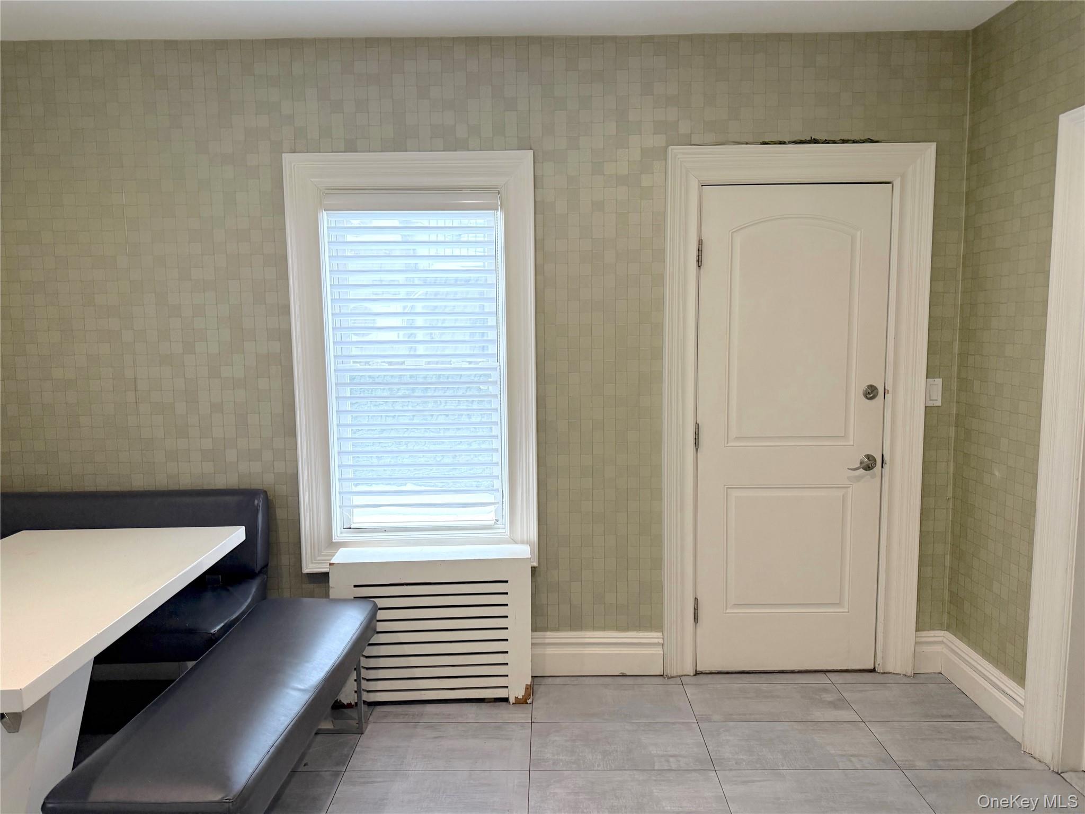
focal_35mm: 24
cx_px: 542
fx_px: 752
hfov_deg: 71.6
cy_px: 407
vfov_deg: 56.8
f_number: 1.78
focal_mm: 6.76
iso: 200
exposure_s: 1/207
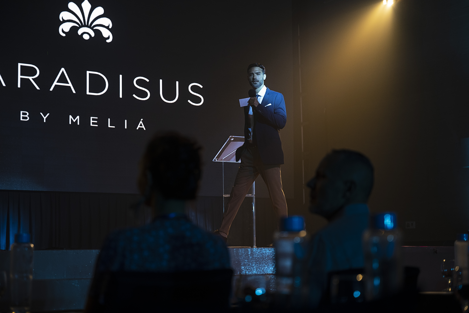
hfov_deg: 28.8
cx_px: 234
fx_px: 912
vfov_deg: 19.5
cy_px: 156
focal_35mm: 70
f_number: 3.5
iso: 1250
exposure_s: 1/160
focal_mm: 70
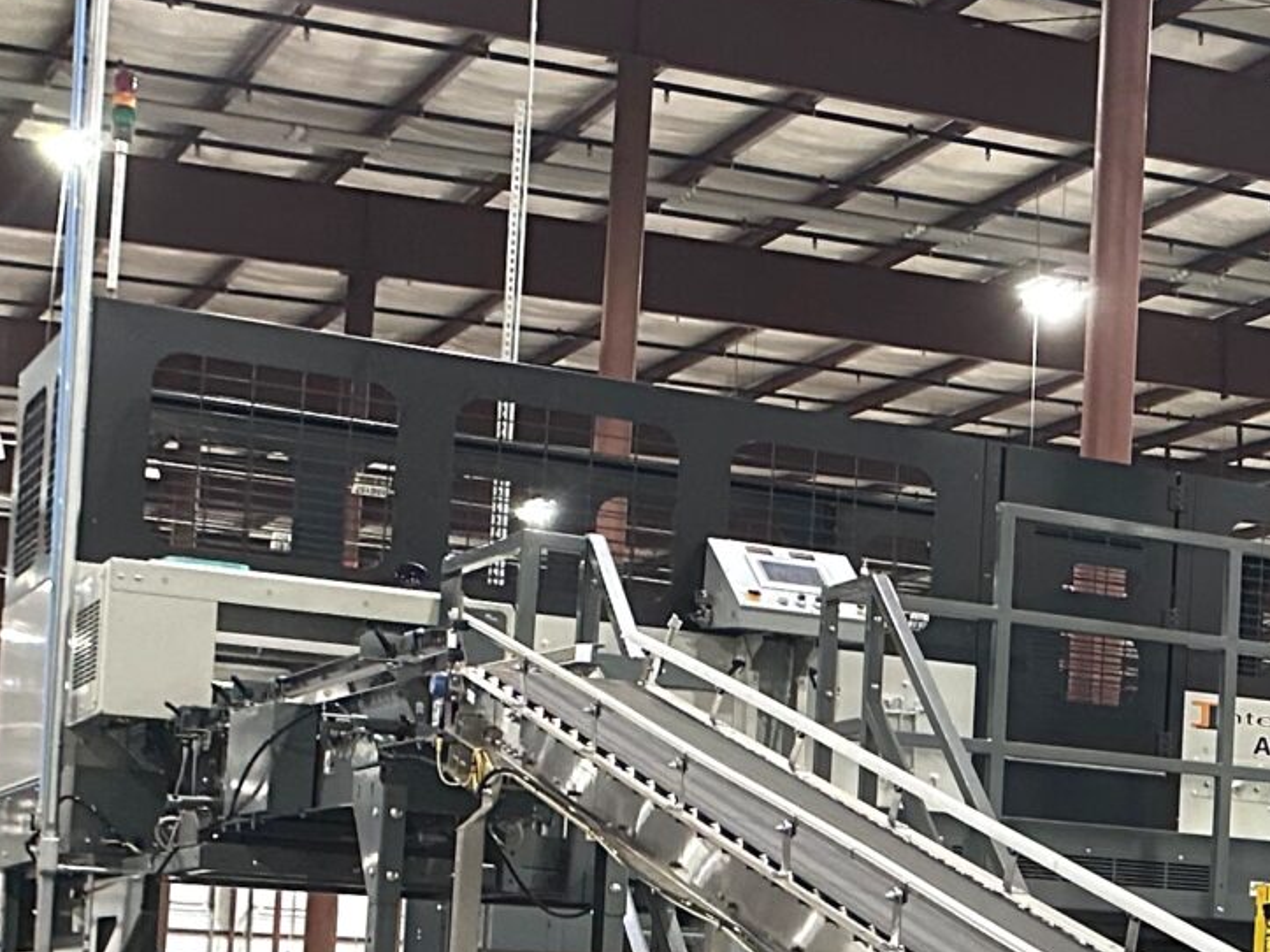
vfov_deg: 17.0
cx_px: 1897
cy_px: 959
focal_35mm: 85
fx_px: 3118
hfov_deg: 19.9
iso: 500
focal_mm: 6.86
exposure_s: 1/60
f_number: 1.78
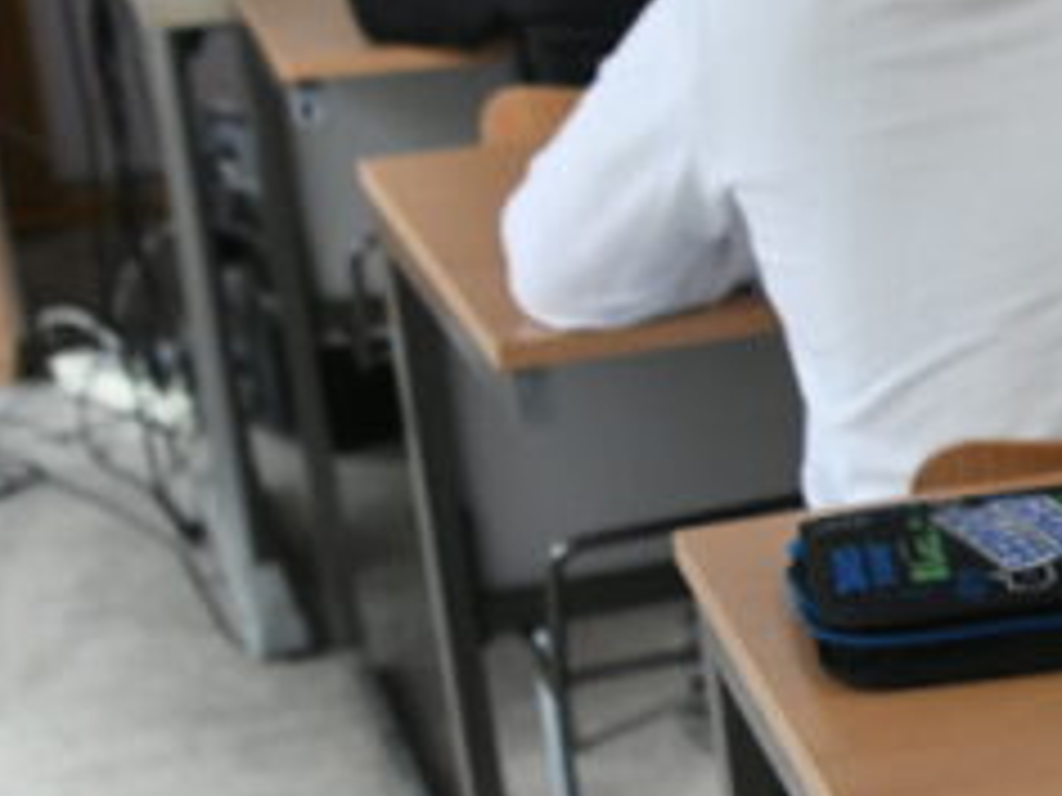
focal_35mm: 100
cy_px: 663
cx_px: 1827
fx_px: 3068
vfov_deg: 14.7
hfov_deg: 16.8
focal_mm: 24
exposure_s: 1/1250
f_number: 3.5
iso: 2000
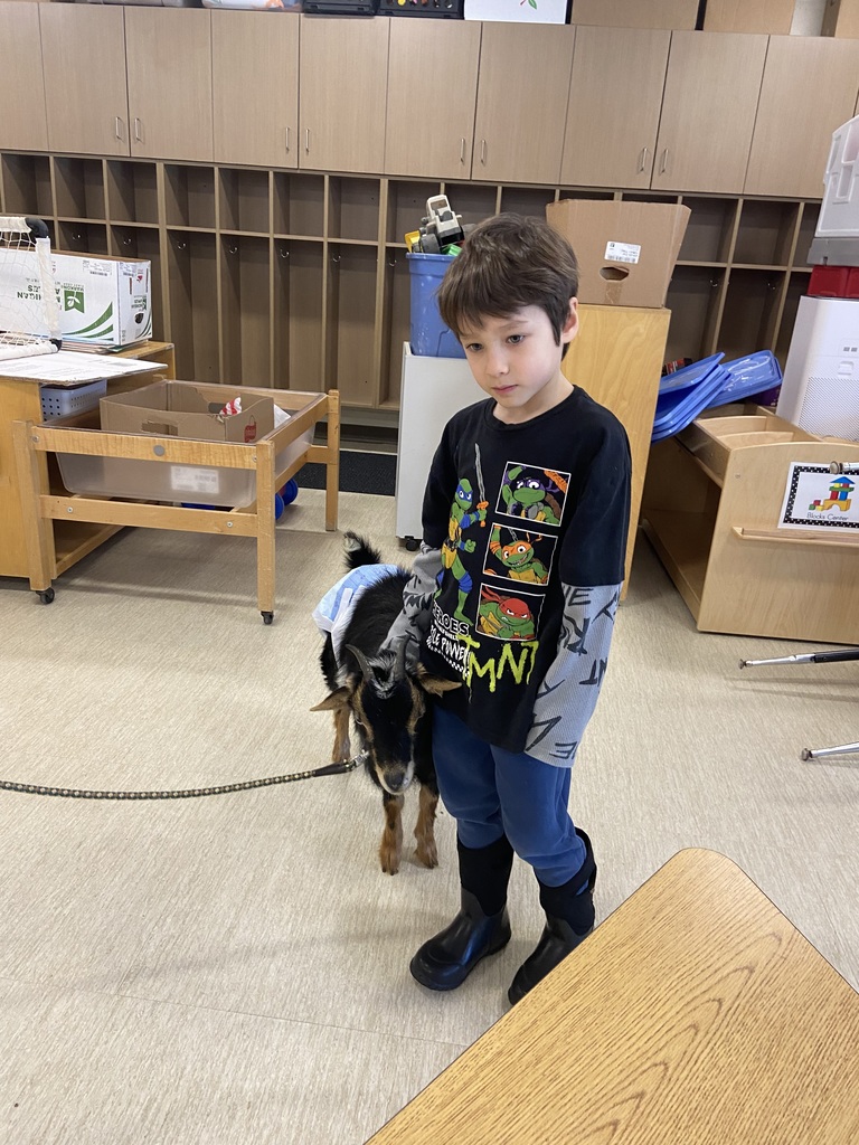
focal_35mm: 26
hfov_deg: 53.1
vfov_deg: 67.3
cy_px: 572
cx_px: 430
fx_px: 860
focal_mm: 4.25
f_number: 1.8
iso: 160
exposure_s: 1/57
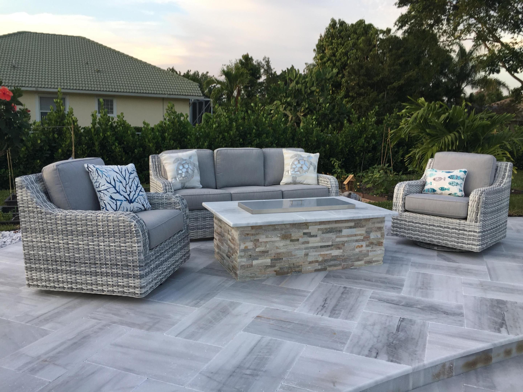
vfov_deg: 48.2
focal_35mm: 29
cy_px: 196
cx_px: 262
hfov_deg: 61.7
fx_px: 438
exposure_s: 1/120
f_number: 2.2
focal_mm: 4.15
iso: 32
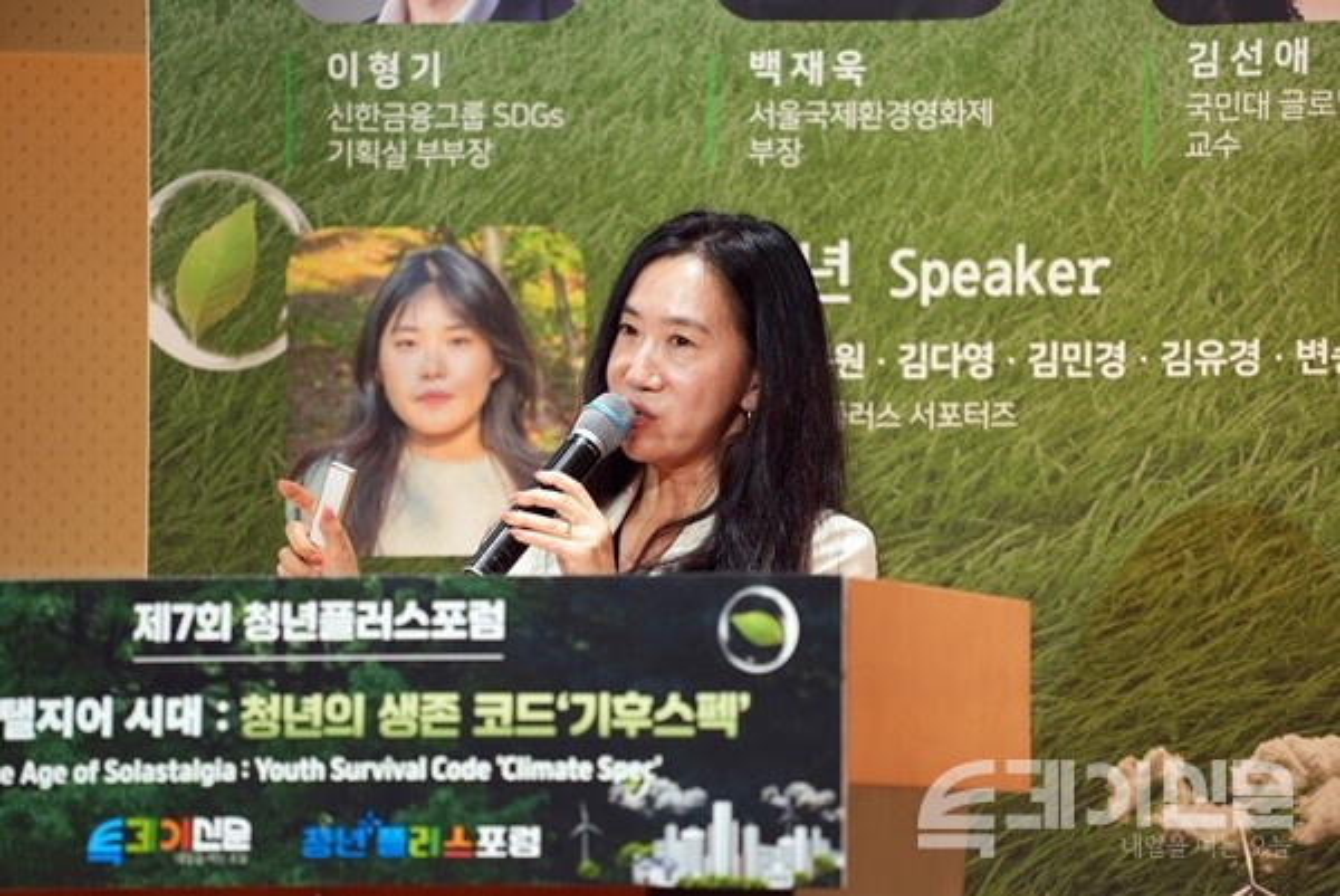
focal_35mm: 200
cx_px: 670
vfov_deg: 6.9
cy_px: 448
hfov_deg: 10.3
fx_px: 7450
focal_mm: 200
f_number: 4
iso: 1000
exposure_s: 1/80
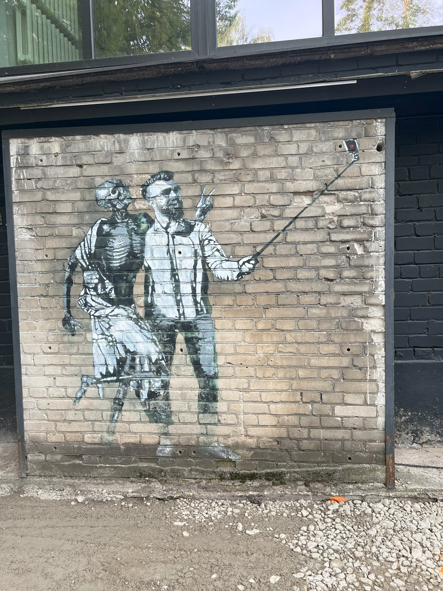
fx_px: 444
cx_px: 222
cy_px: 296
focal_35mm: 26
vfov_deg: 67.3
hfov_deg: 53.1
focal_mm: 5.7
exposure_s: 1/270
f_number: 1.5
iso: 40
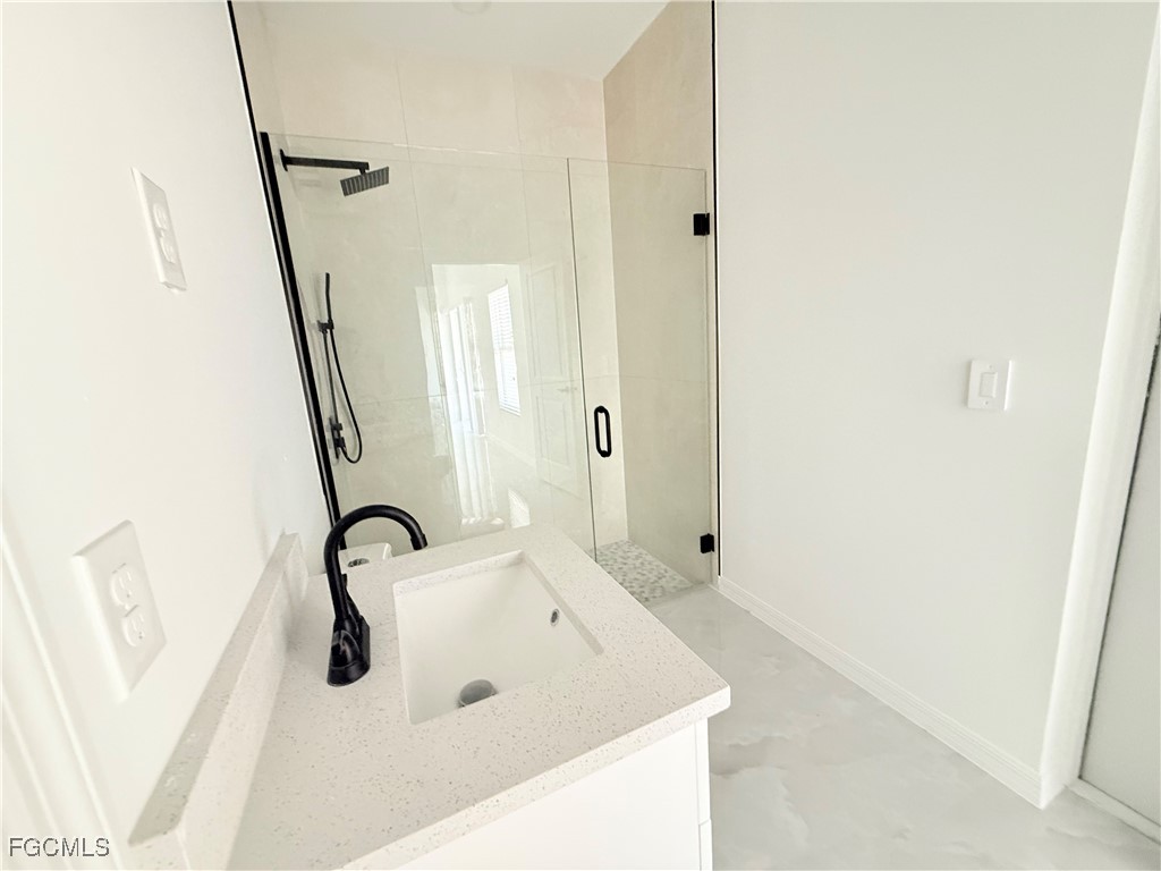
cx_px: 580
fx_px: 470
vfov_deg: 85.7
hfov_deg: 102.1
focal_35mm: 14
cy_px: 436
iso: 500
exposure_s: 1/60
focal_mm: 2.22
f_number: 2.2
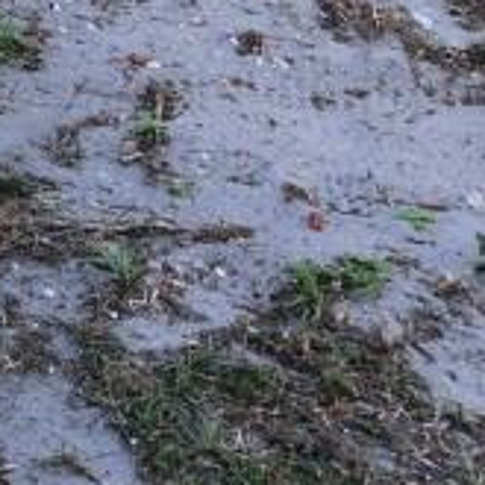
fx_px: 1997
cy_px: -473
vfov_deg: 12.3
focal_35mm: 126
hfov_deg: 12.4
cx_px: -456
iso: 20
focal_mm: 5.4
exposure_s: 1/283
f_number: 1.8
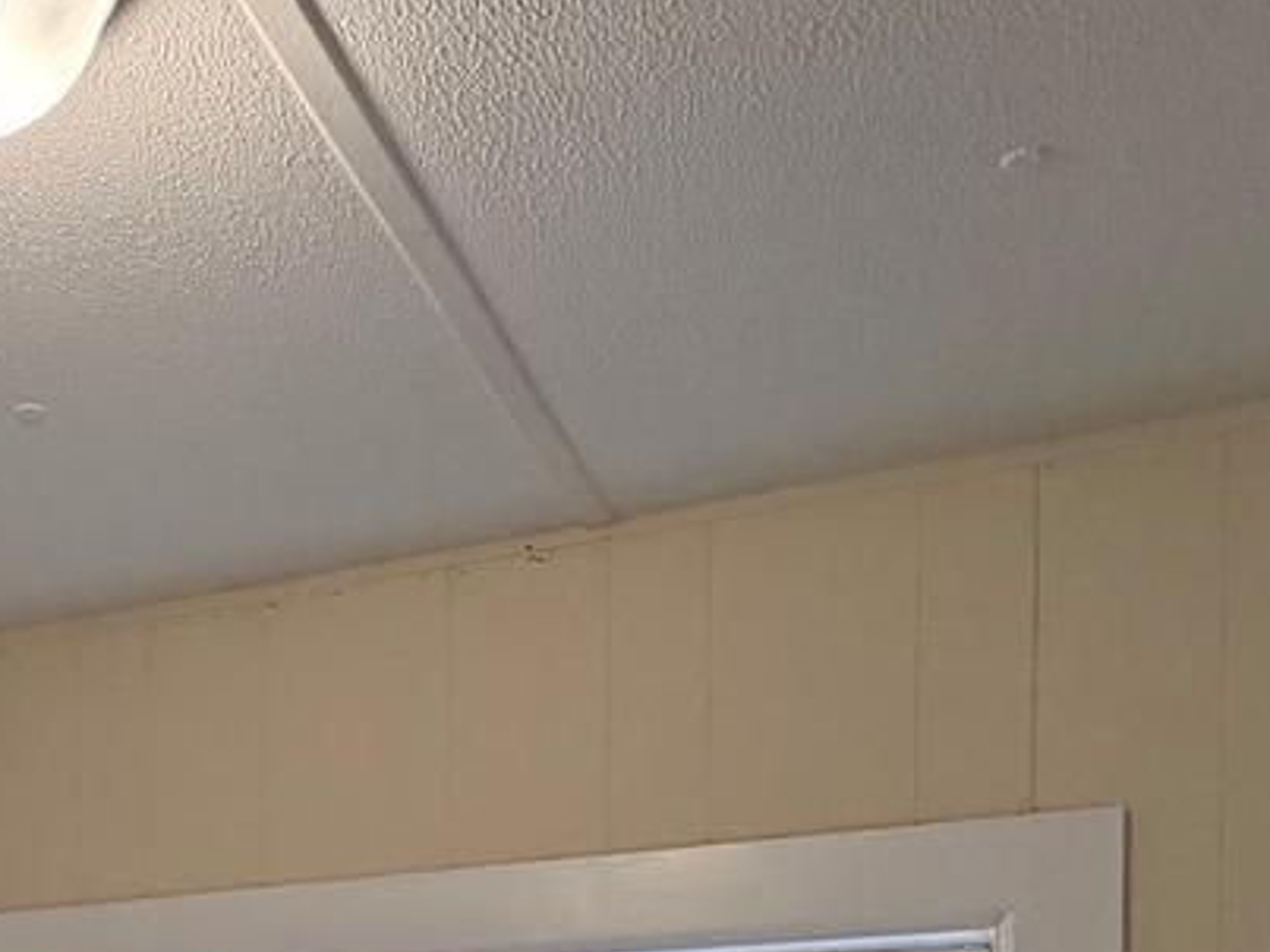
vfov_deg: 25.1
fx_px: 1834
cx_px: -19
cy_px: 1239
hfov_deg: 34.5
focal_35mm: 50
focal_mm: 2.22
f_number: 2.2
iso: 160
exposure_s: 1/120
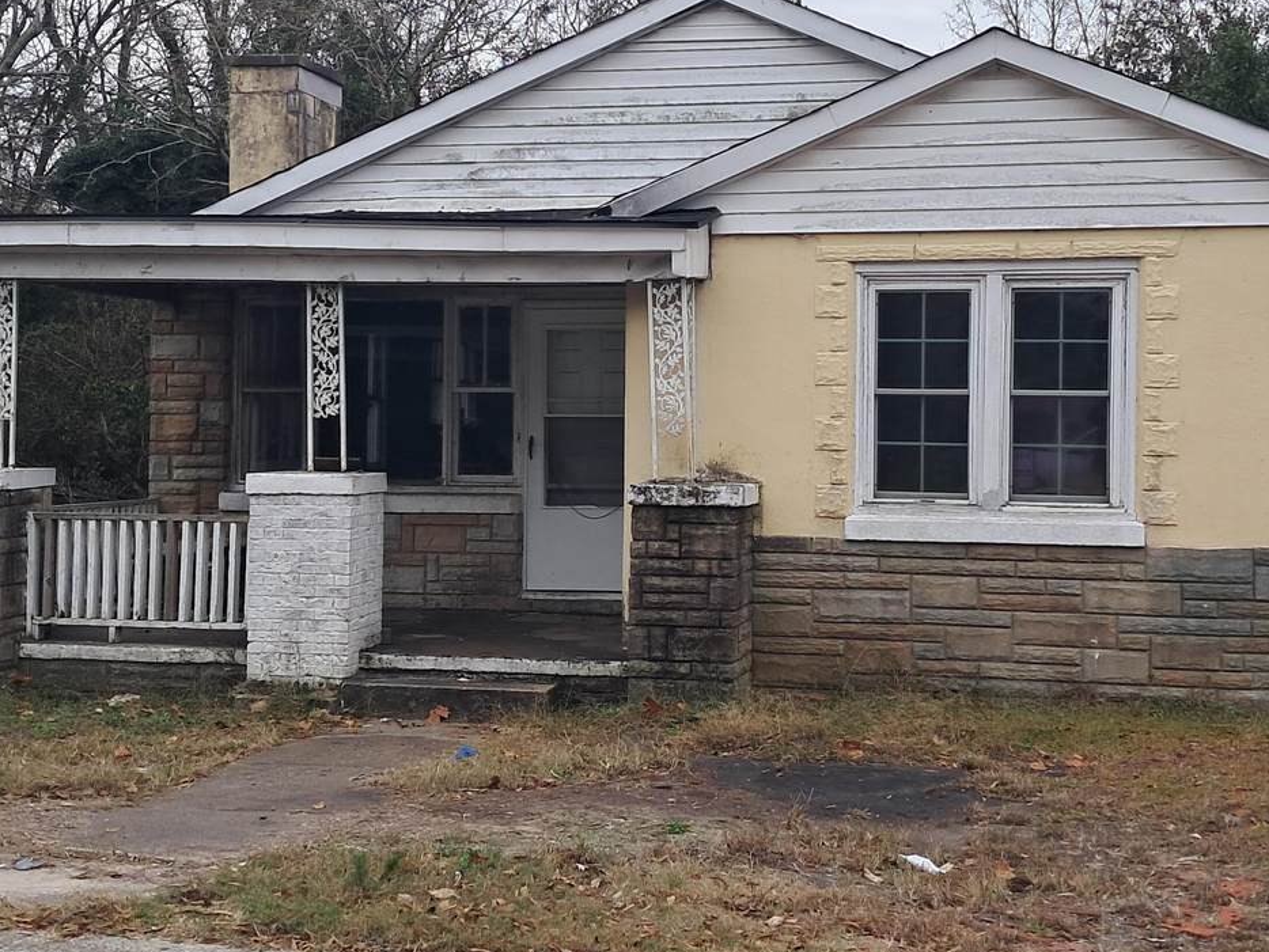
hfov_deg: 50.1
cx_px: 663
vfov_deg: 38.5
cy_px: 375
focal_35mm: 37
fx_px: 1357
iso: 50
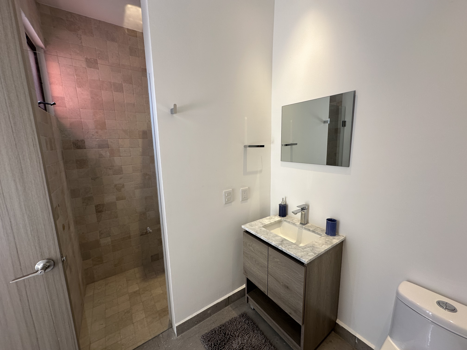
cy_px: 175
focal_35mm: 14
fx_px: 189
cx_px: 234
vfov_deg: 85.7
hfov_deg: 102.1
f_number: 2.2
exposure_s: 1/99
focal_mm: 2.22
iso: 50
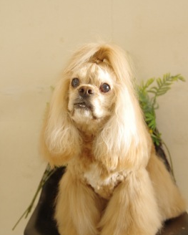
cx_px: 94
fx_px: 389
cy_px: 136
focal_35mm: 56
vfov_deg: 33.5
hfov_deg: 27.2
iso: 400
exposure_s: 1/80
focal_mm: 33
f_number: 4.5
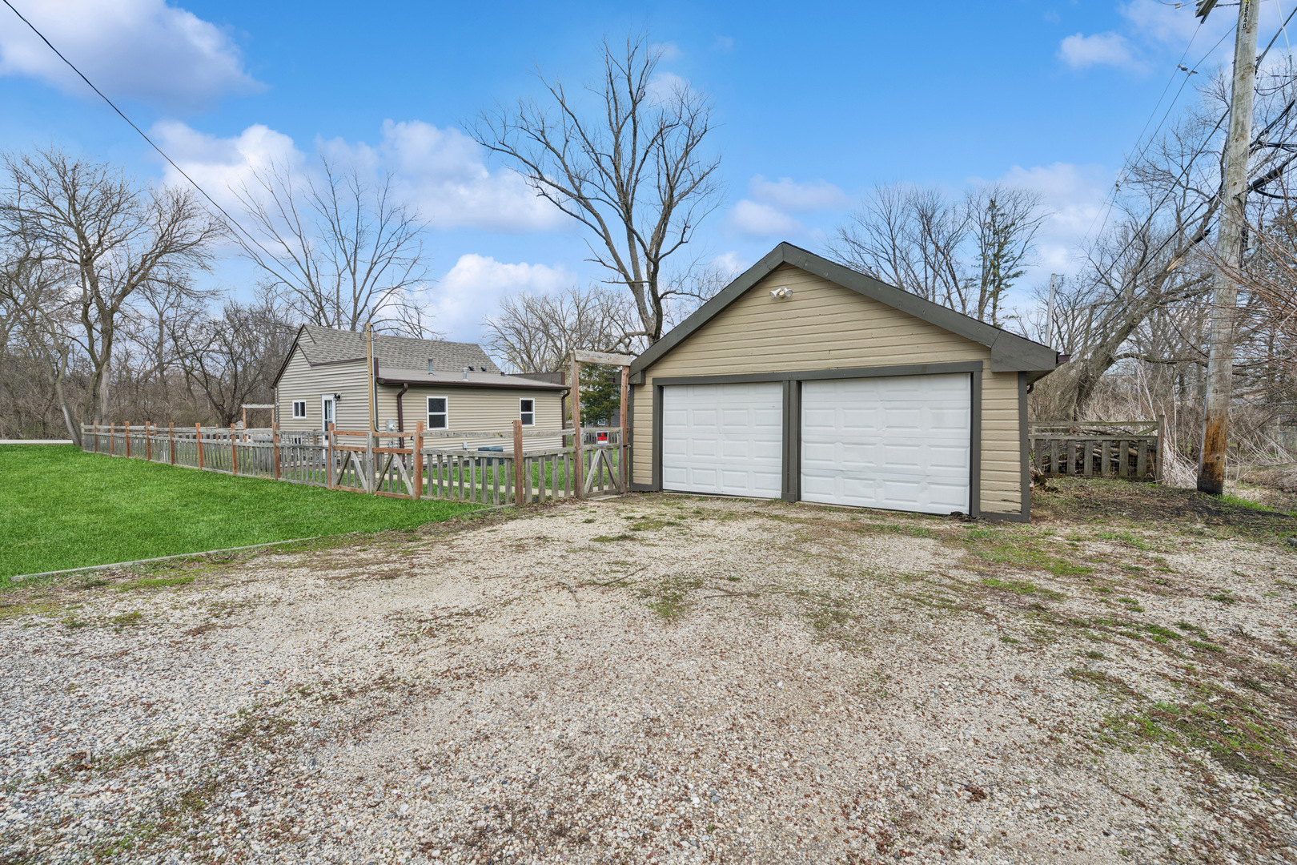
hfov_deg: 104.3
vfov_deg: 81.2
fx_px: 504
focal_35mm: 14
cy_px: 432
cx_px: 648
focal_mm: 14
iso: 200
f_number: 8
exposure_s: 1/160
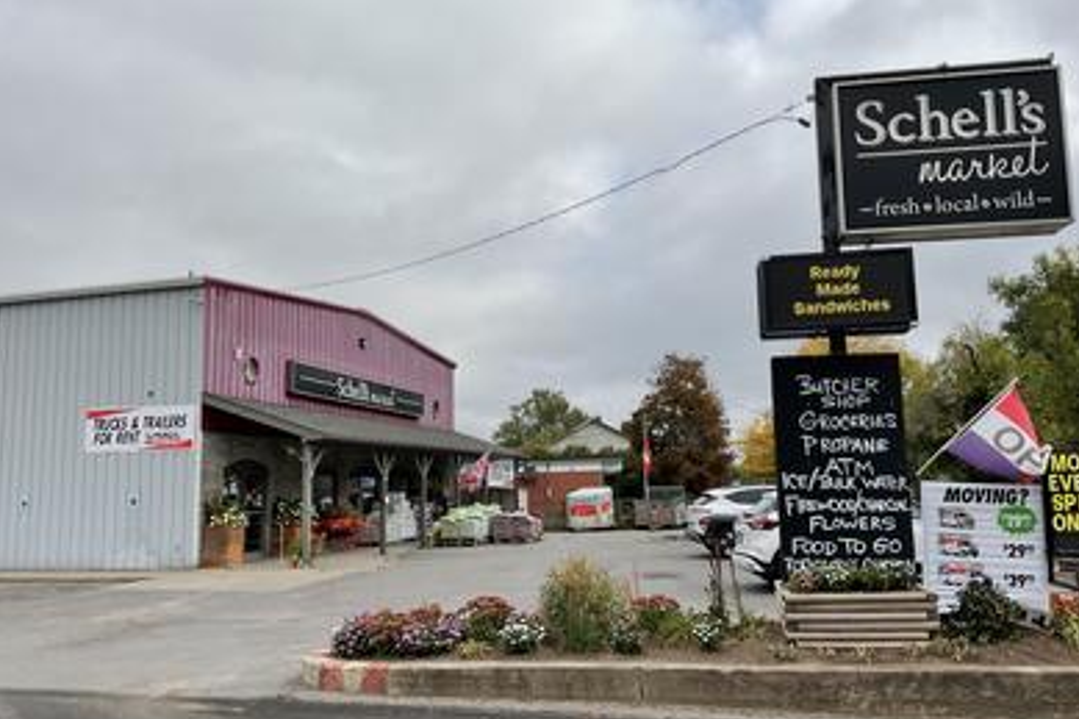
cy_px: 366
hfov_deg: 60.3
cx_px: 544
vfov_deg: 42.3
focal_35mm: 31
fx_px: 929
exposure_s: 1/3125
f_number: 1.8
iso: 16
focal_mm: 3
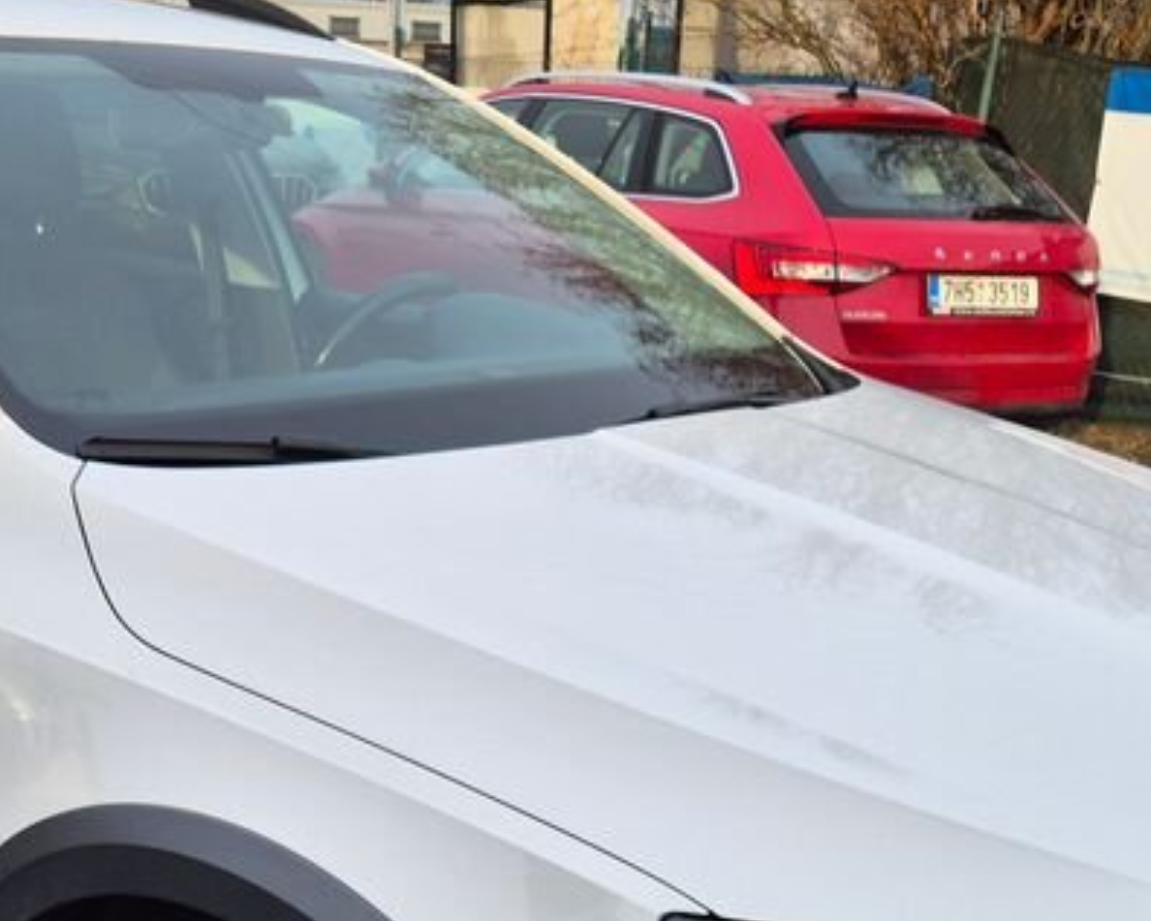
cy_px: 898
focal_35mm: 58
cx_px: 407
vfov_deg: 25.1
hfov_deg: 32.3
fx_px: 1976
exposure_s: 1/180
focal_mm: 5.4
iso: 25
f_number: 1.8
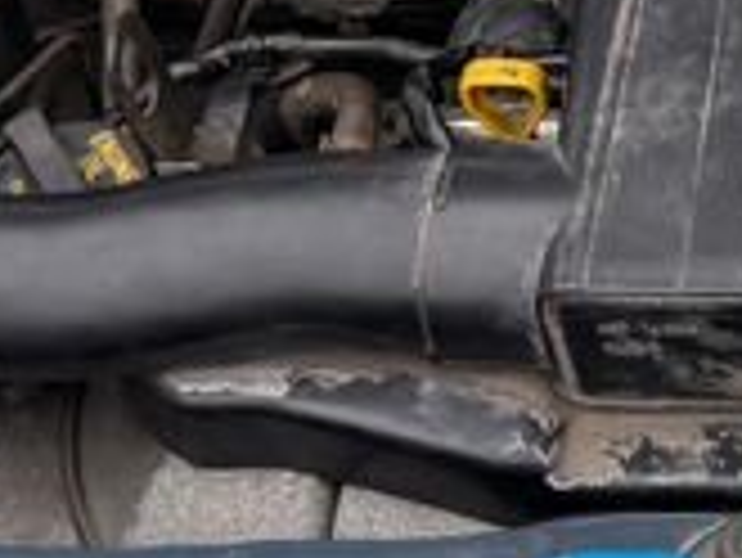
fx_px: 3196
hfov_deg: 12.6
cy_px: 0
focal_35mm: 149
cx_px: 1093
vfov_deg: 9.9
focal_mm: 6.76
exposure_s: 1/121
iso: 125
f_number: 1.78
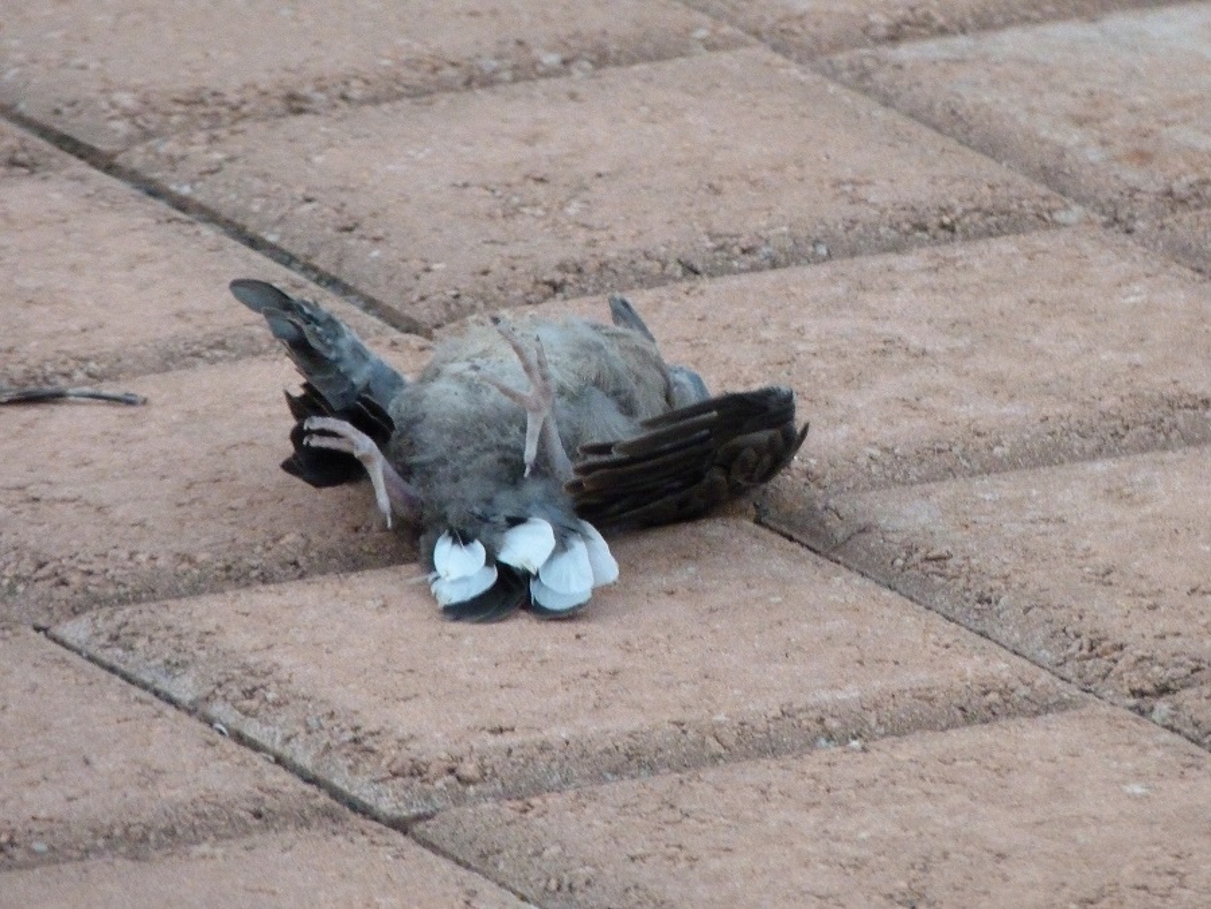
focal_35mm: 799
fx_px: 27952
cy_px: 454
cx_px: 606
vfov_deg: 1.9
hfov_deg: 2.5
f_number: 5.2
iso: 800
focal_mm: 108
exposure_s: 1/40
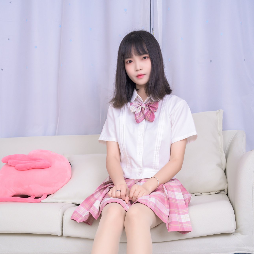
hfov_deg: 32.2
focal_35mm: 53
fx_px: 440
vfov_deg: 31.8
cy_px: 182
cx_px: 128
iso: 500
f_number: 8
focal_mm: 41
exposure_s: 1/160
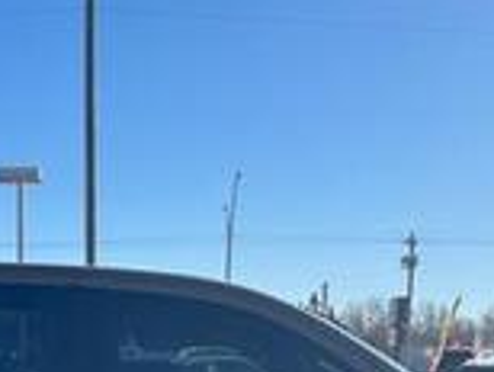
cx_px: 55
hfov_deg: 22.5
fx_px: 1215
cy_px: 536
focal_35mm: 85
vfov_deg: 16.1
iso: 50
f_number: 1.5
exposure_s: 1/3571
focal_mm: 5.7
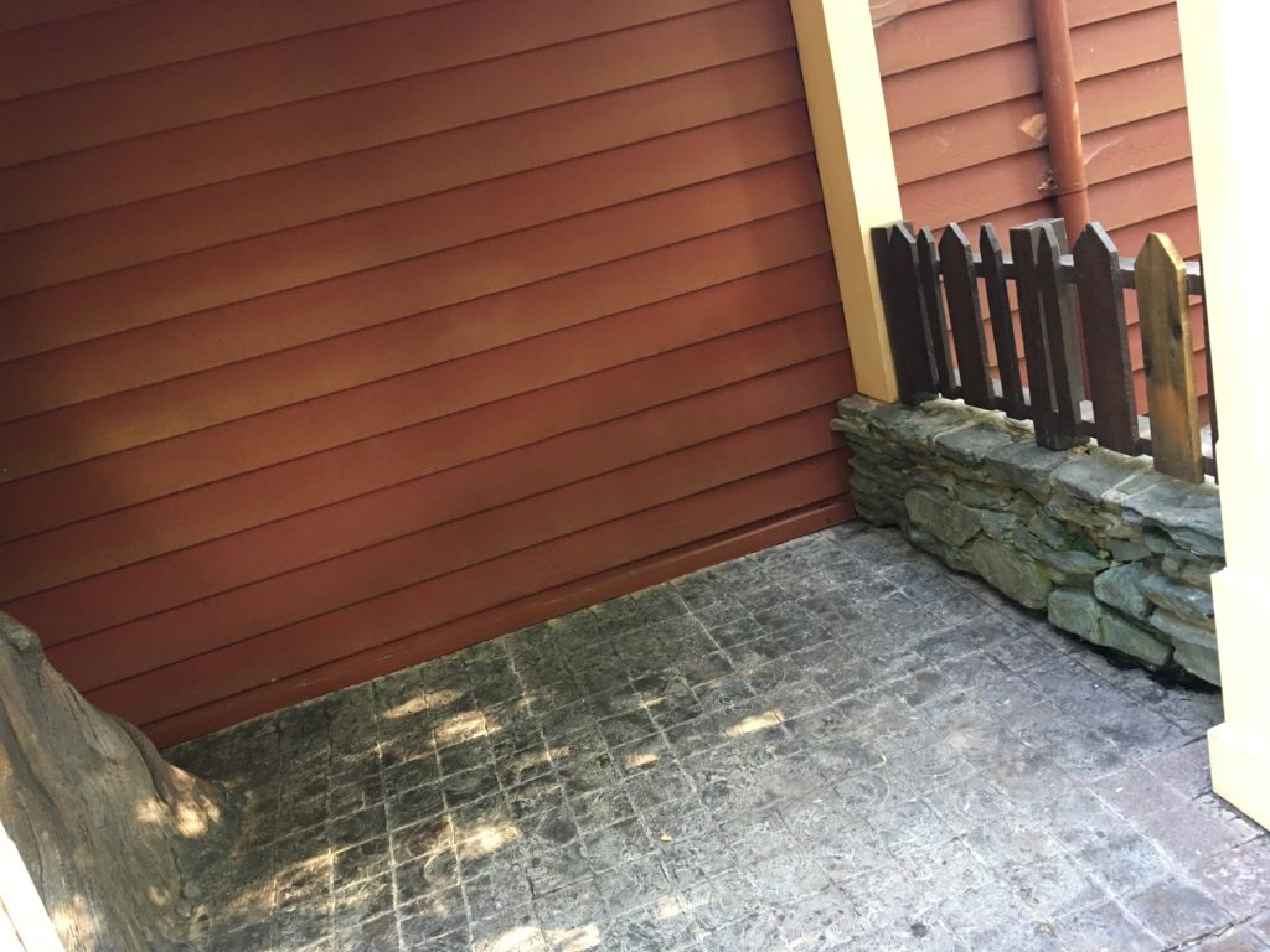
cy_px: 476
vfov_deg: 48.2
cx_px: 635
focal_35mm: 29
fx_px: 1064
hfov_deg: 61.7
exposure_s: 1/15
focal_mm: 4.15
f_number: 2.2
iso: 64
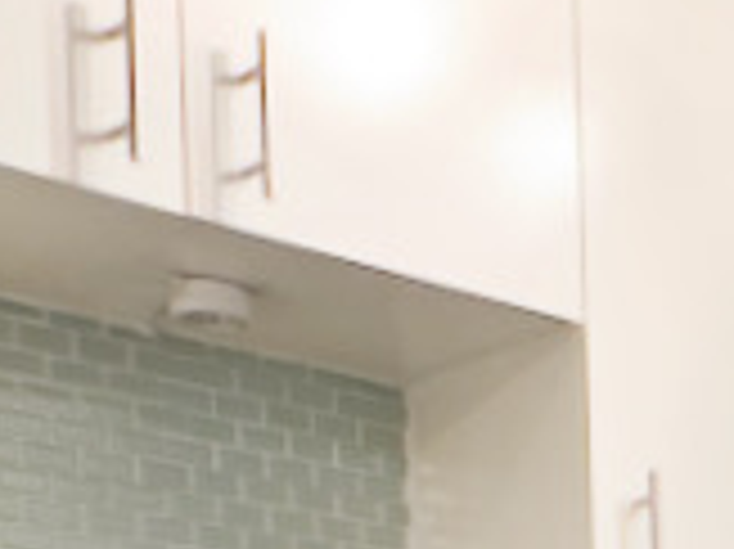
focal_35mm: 80
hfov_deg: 21.0
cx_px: 1076
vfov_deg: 15.5
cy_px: 1022
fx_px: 1695
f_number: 1.8
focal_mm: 1.57
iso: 400
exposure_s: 1/60
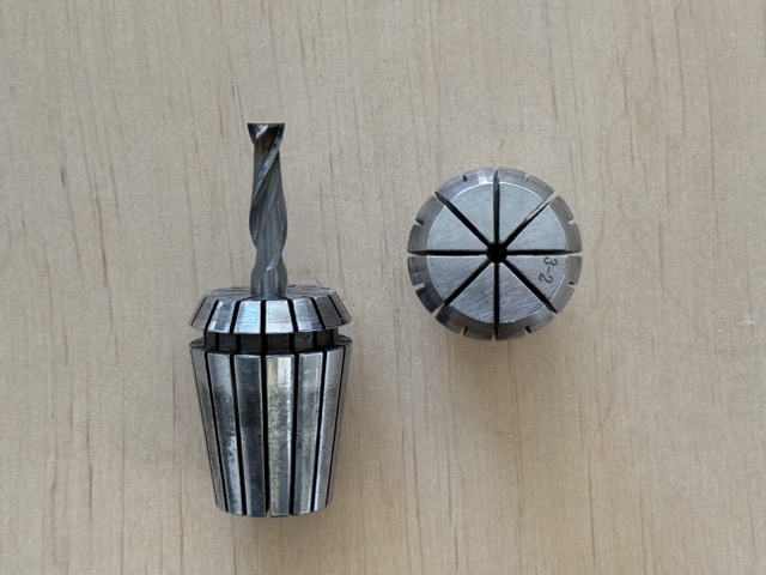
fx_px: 1062
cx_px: 383
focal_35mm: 48
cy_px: 288
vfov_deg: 30.3
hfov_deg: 39.7
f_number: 1.78
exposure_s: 1/69
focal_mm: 6.76
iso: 125
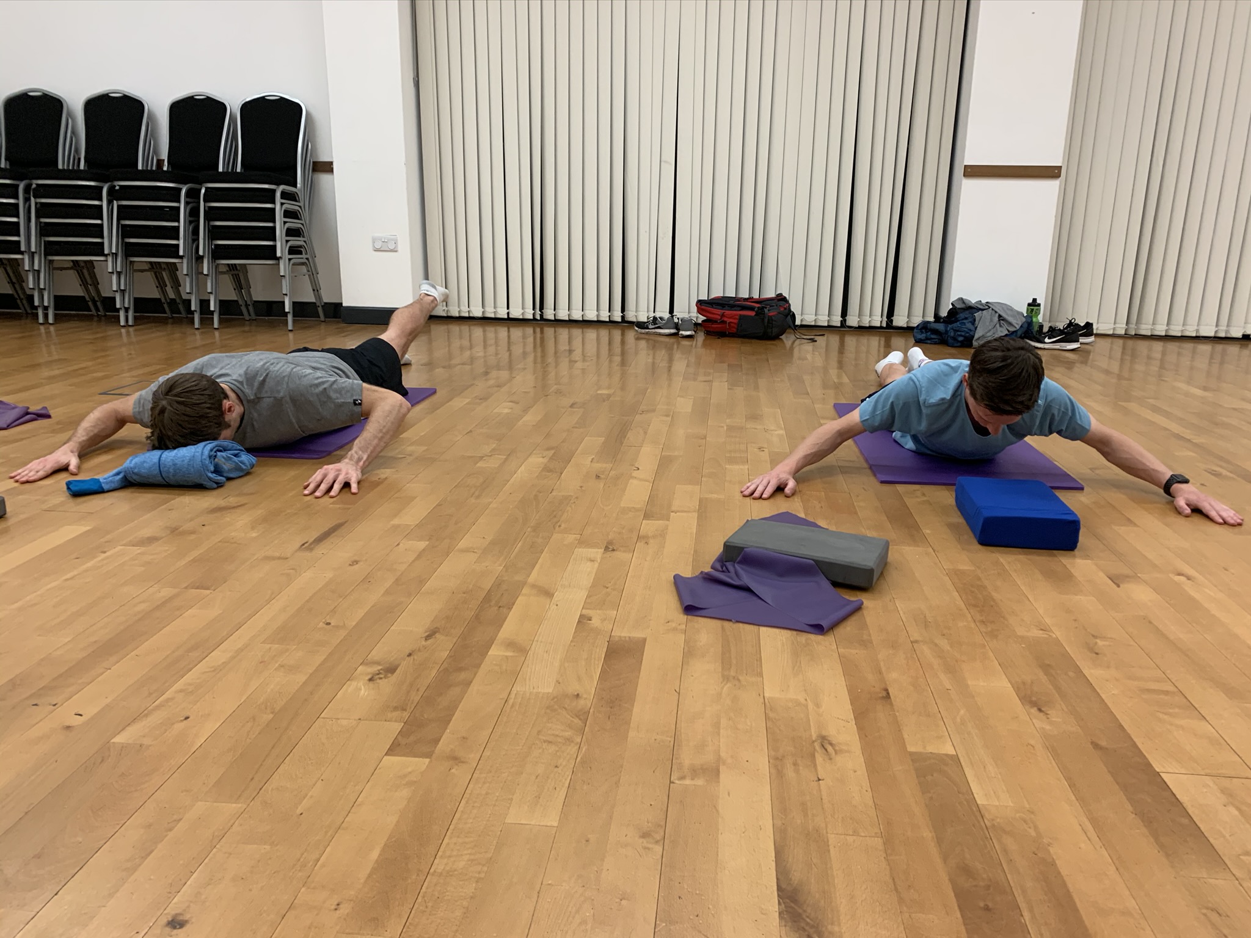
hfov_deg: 67.3
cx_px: 626
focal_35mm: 26
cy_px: 469
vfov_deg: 53.1
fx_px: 940
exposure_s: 1/50
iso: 80
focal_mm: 4.25
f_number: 1.8
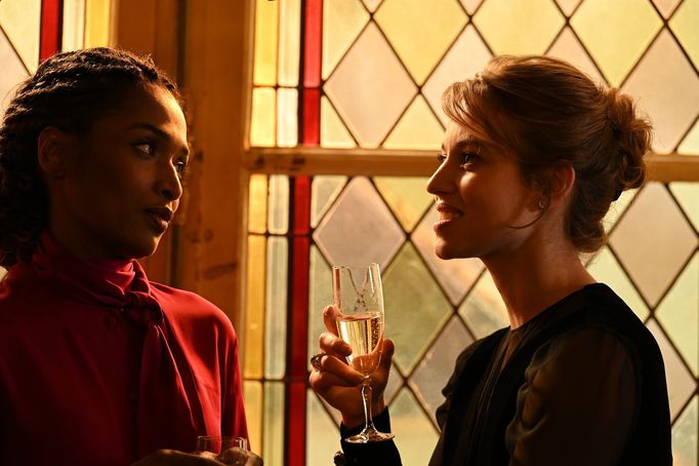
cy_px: 233
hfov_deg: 14.2
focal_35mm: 145
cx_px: 350
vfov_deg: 9.5
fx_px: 2814
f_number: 4.5
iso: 800
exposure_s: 1/125
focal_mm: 145
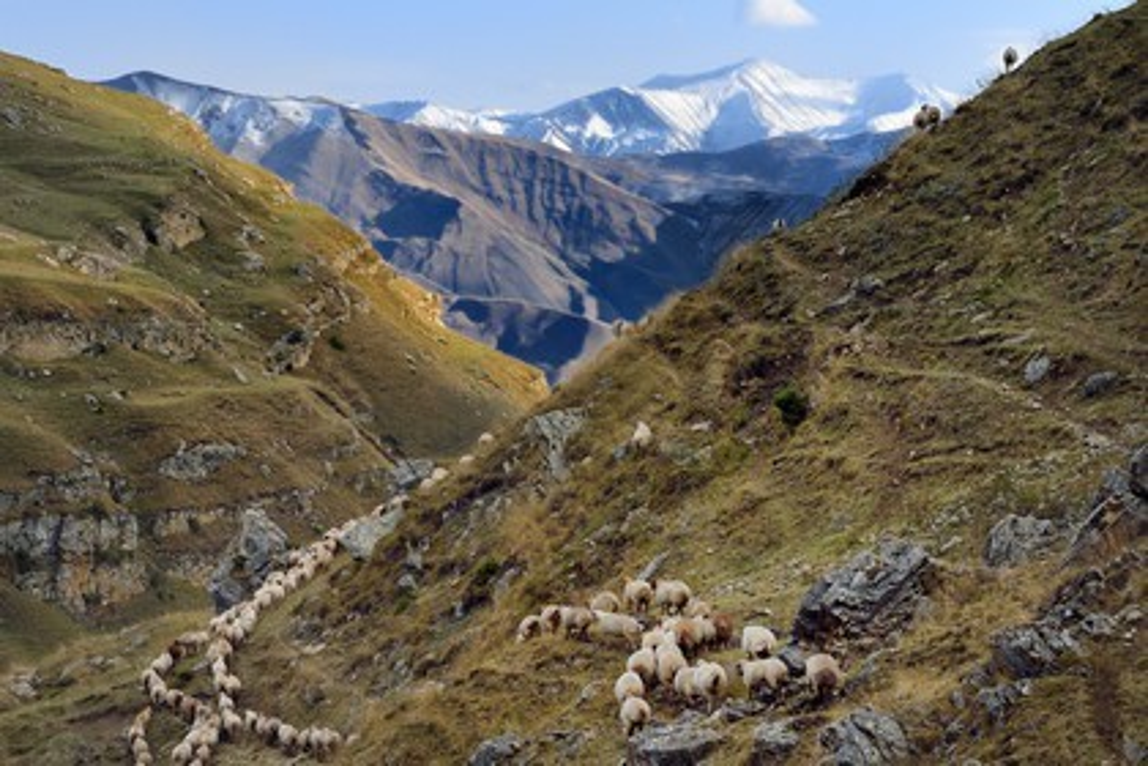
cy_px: 383
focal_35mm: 125
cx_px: 574
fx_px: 3986
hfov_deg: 16.4
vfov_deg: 11.0
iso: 400
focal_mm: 125
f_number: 10
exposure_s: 1/250
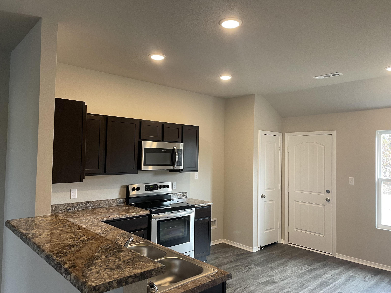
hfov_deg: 67.3
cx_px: 196
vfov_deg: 53.1
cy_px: 146
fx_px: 294
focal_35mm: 26
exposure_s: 1/60
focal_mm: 4.2
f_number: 1.6
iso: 100
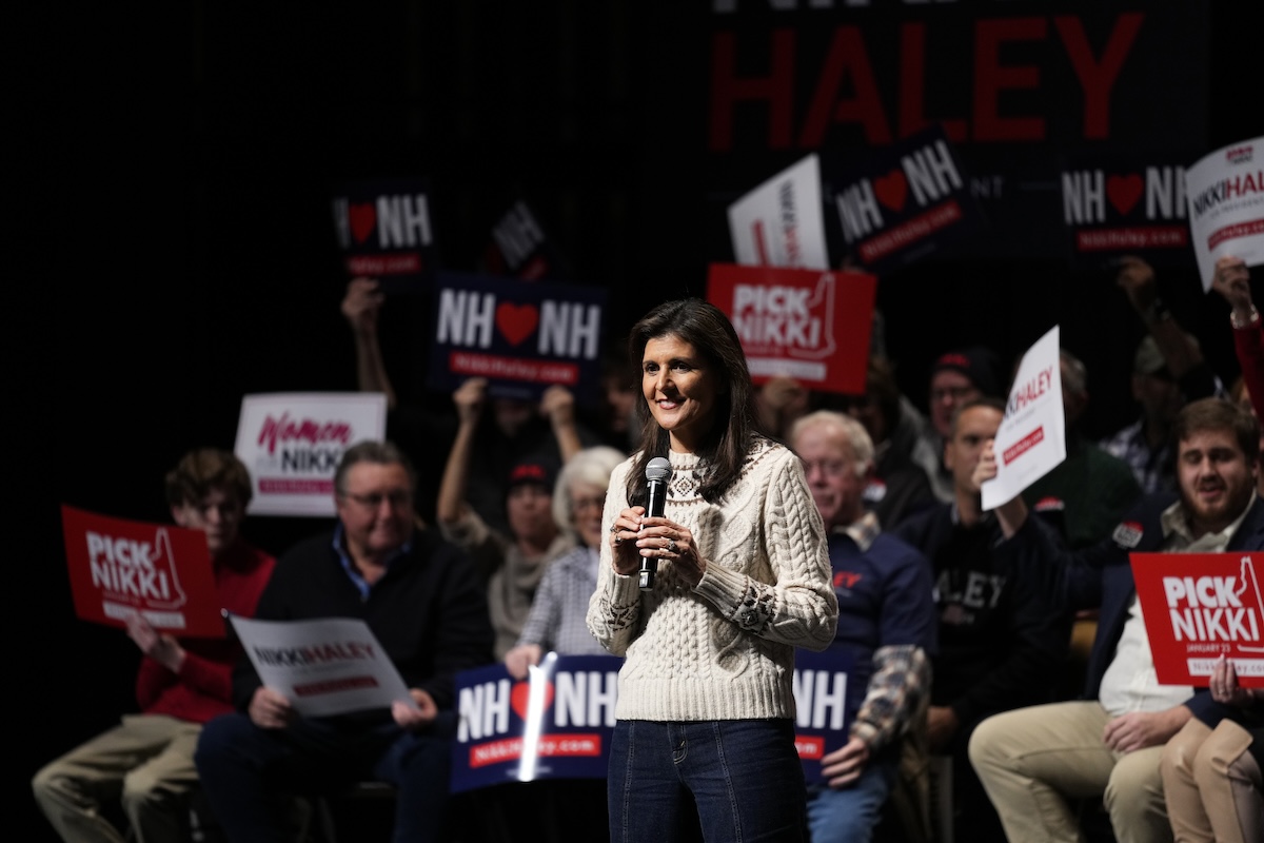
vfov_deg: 6.9
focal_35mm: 200
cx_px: 632
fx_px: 7022
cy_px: 422
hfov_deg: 10.3
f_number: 2.8
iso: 1600
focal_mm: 200
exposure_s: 1/500
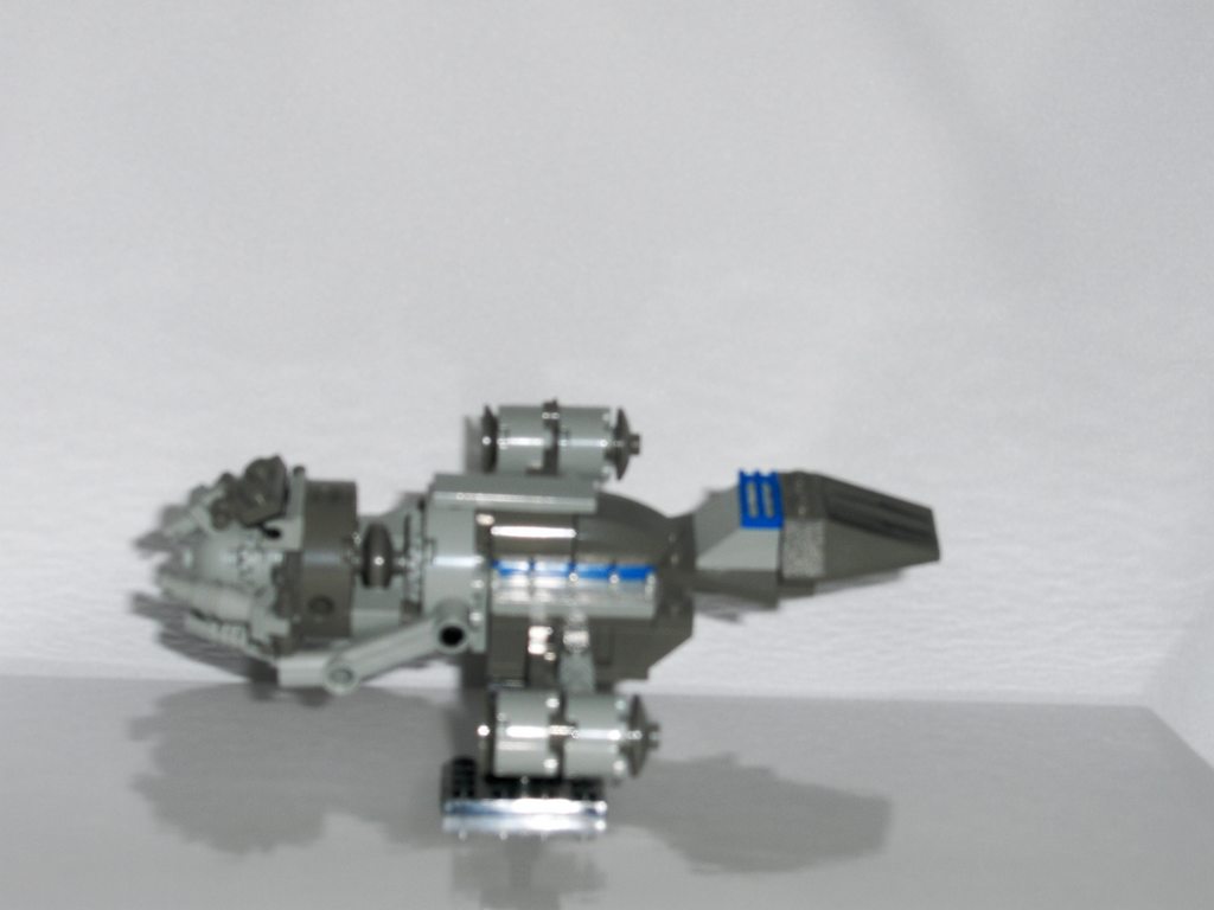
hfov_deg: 22.3
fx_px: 3086
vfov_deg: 16.8
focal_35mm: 88
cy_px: 455
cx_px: 607
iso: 100
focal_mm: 19.1
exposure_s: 1/100
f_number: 8.6
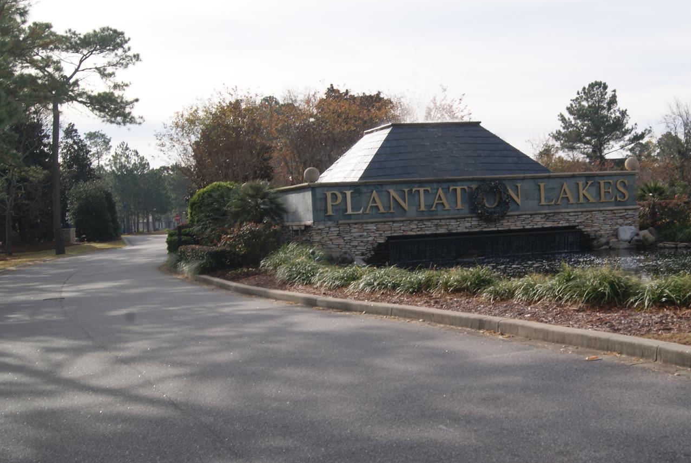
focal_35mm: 57
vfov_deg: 23.8
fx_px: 1096
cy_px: 182
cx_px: 420
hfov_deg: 34.9
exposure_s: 1/100
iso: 100
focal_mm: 30
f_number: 11
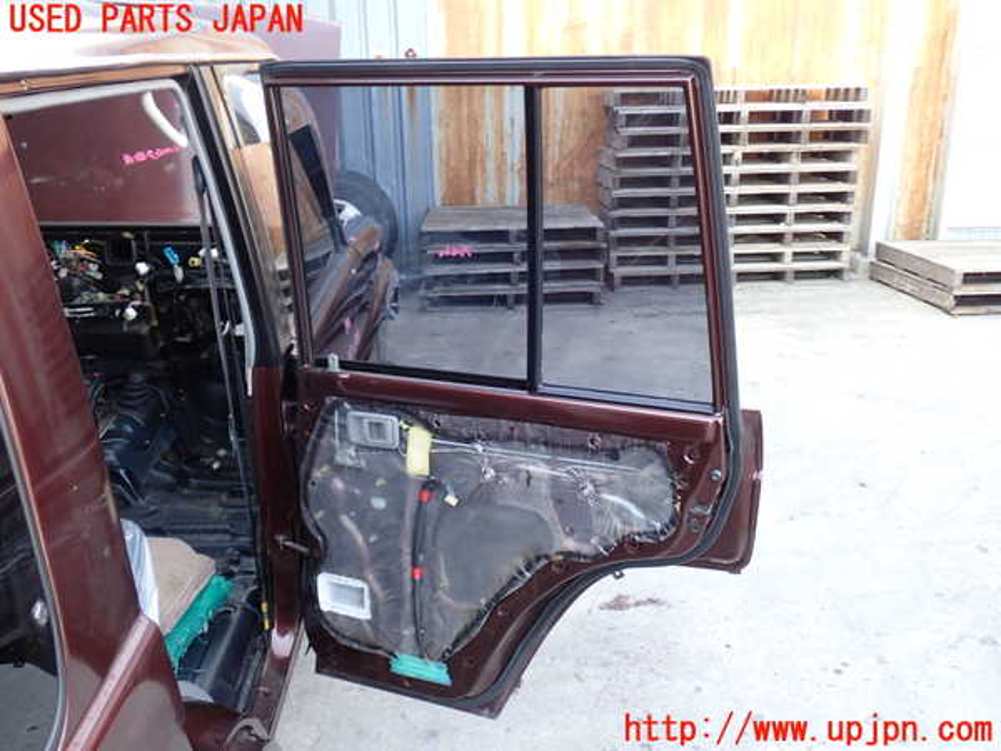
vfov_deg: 44.2
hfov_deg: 56.8
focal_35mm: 32
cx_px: 500
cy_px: 376
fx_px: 925
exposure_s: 1/60
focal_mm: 5.79
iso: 100
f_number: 2.4
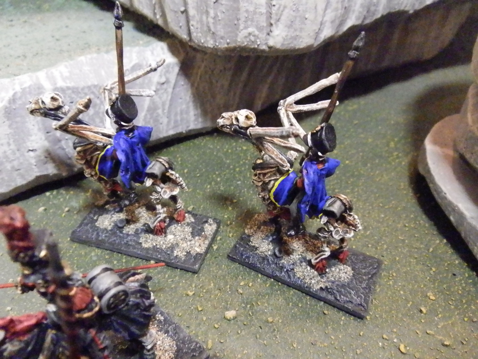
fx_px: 387
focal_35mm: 28
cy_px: 180
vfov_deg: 49.7
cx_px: 239
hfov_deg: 63.4
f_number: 3.1
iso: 1600
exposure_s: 1/125
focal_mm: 5
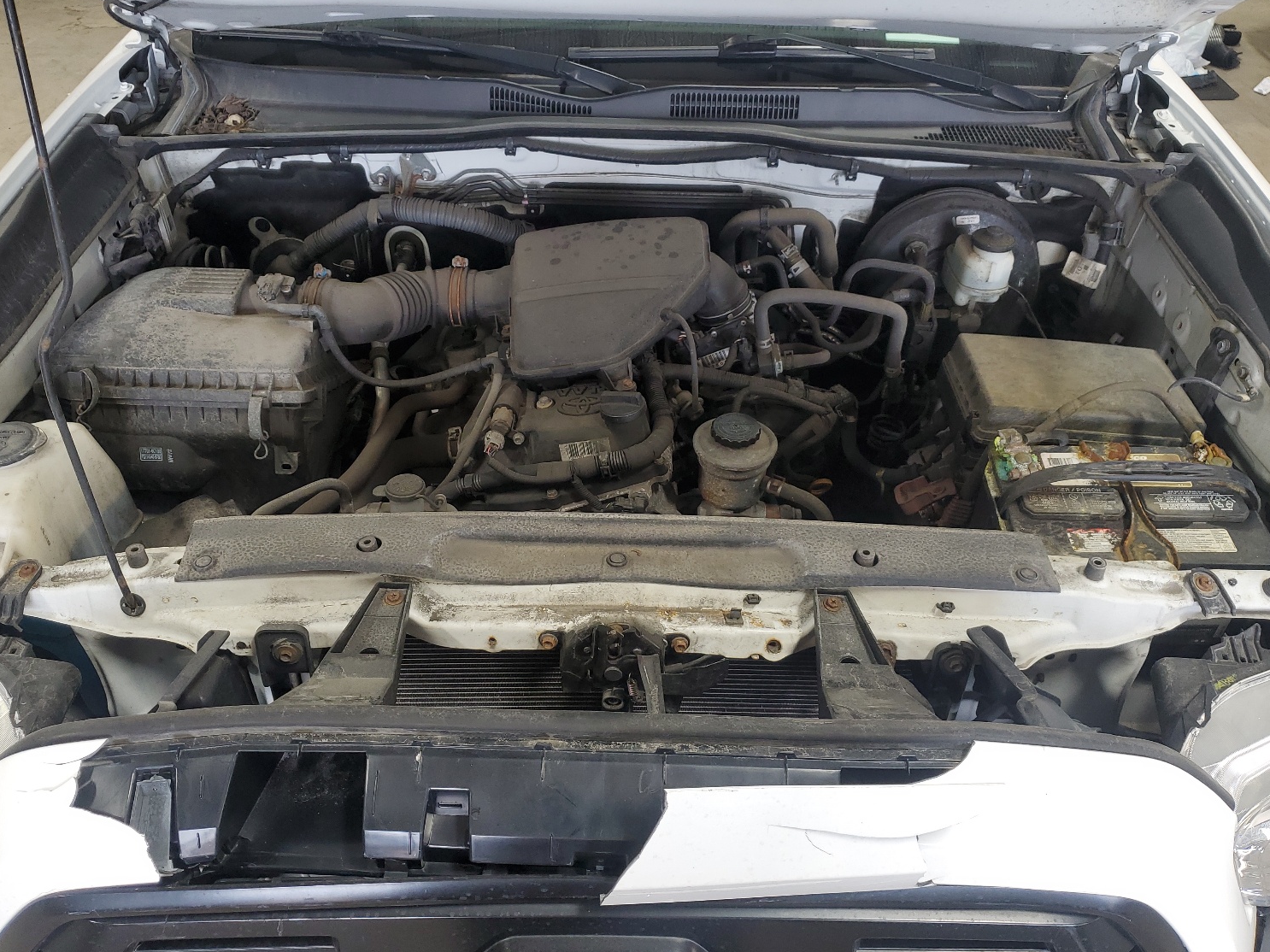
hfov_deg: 63.5
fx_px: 1027
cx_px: 641
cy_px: 448
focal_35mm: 28
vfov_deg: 49.7
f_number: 1.5
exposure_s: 1/60.2
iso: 52
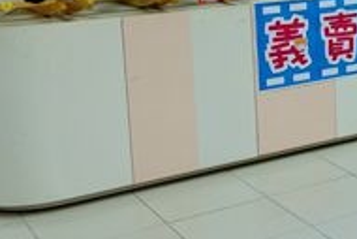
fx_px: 814
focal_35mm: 82
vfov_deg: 16.3
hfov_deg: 20.5
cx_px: 564
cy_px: -1
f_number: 2.8
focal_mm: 8.8
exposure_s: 1/60
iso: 125
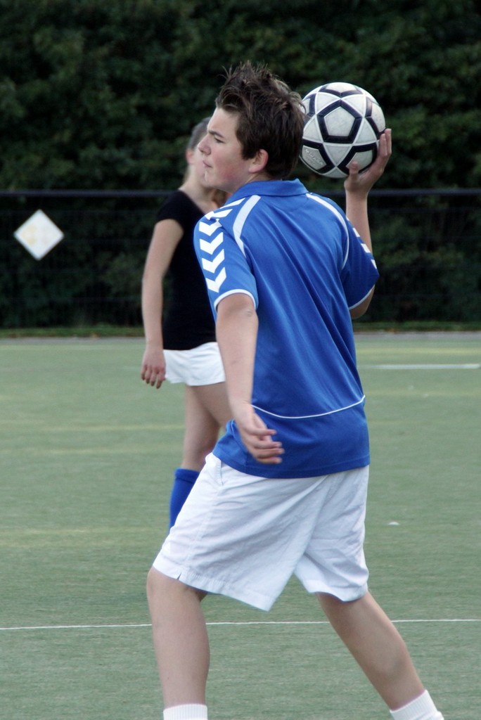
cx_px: 240
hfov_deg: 6.1
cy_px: 360
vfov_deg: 9.1
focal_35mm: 225
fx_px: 4503
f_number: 6.3
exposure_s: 1/250
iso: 400
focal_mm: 150
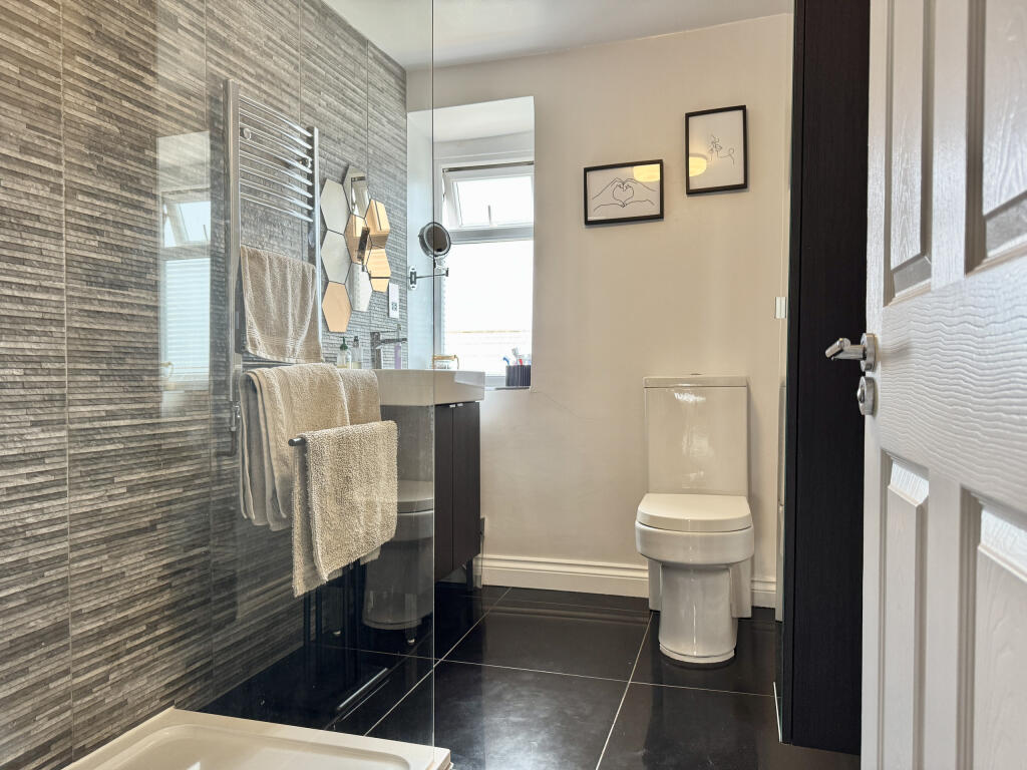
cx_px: 514
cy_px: 385
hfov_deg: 71.6
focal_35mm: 24
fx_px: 712
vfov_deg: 56.8
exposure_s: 1/50
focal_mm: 6.76
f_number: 1.78
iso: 160
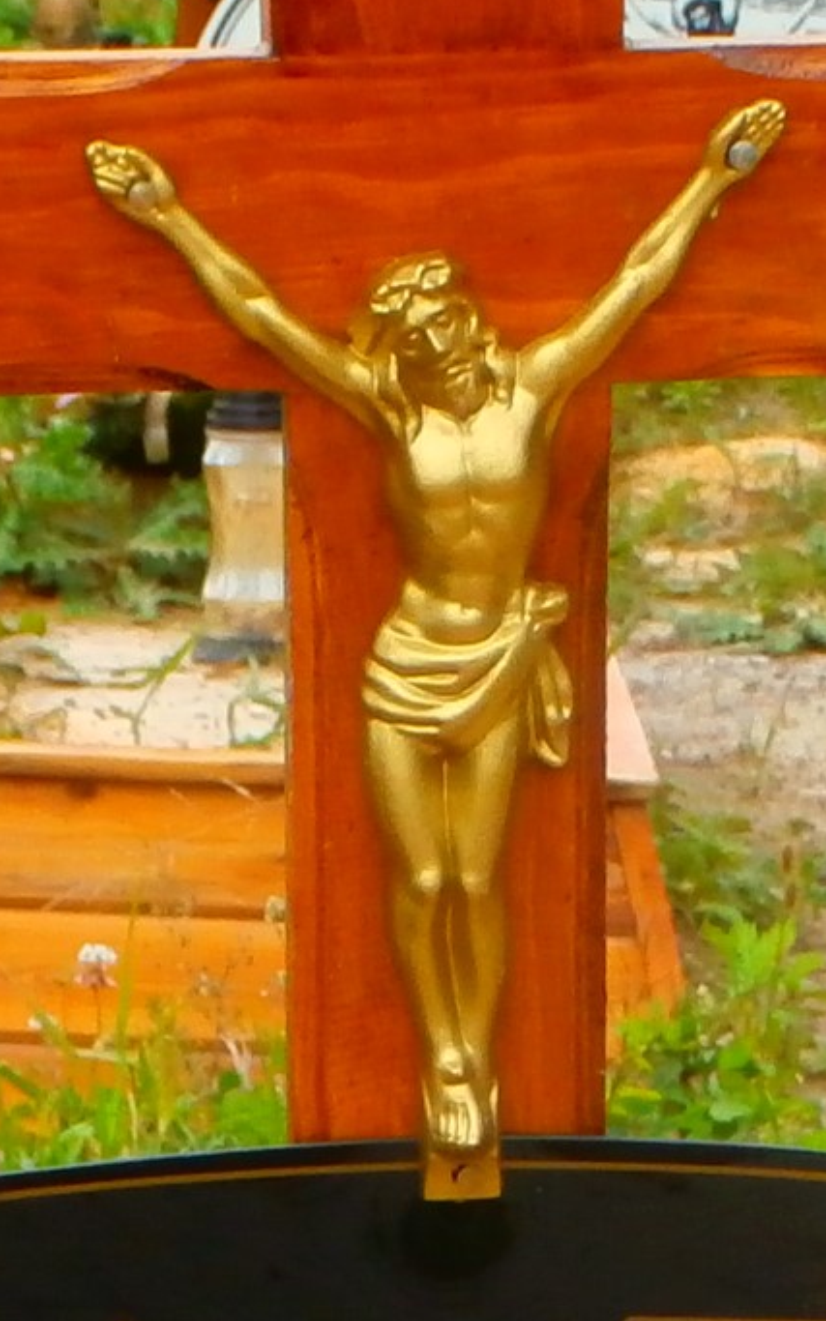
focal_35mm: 265
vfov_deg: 7.8
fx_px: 9543
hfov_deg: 5.0
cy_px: 1714
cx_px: 473
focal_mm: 10.11
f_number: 4.5
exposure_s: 1/320
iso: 100
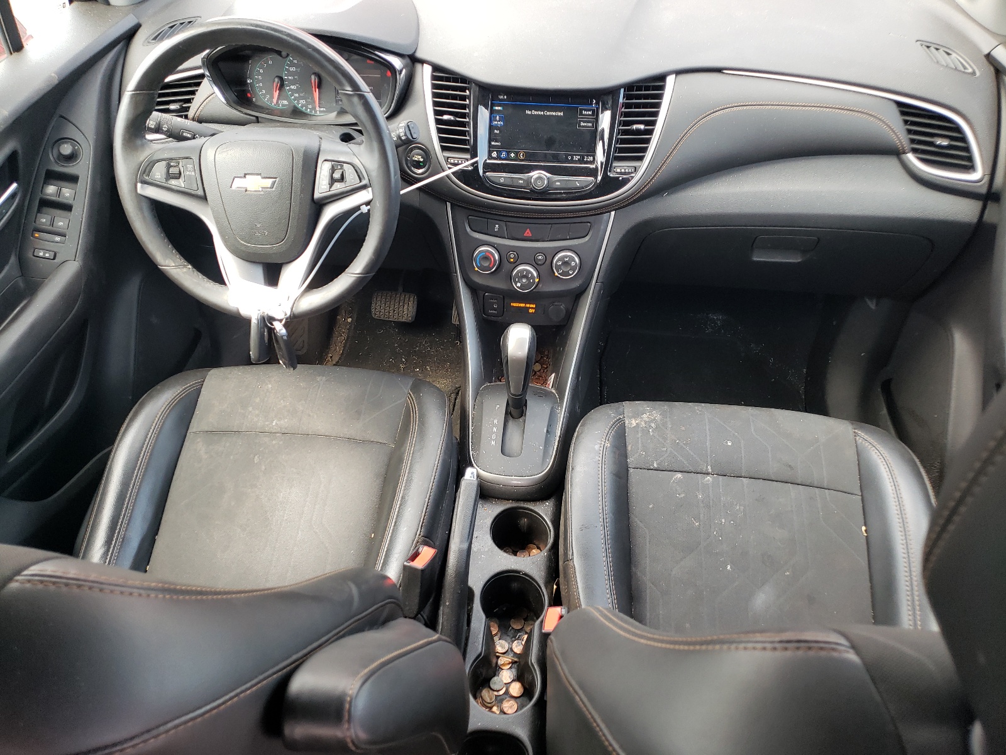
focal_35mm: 26
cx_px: 503
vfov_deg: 53.1
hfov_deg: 67.3
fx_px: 756
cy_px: 378
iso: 65
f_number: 1.5
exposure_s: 1/120
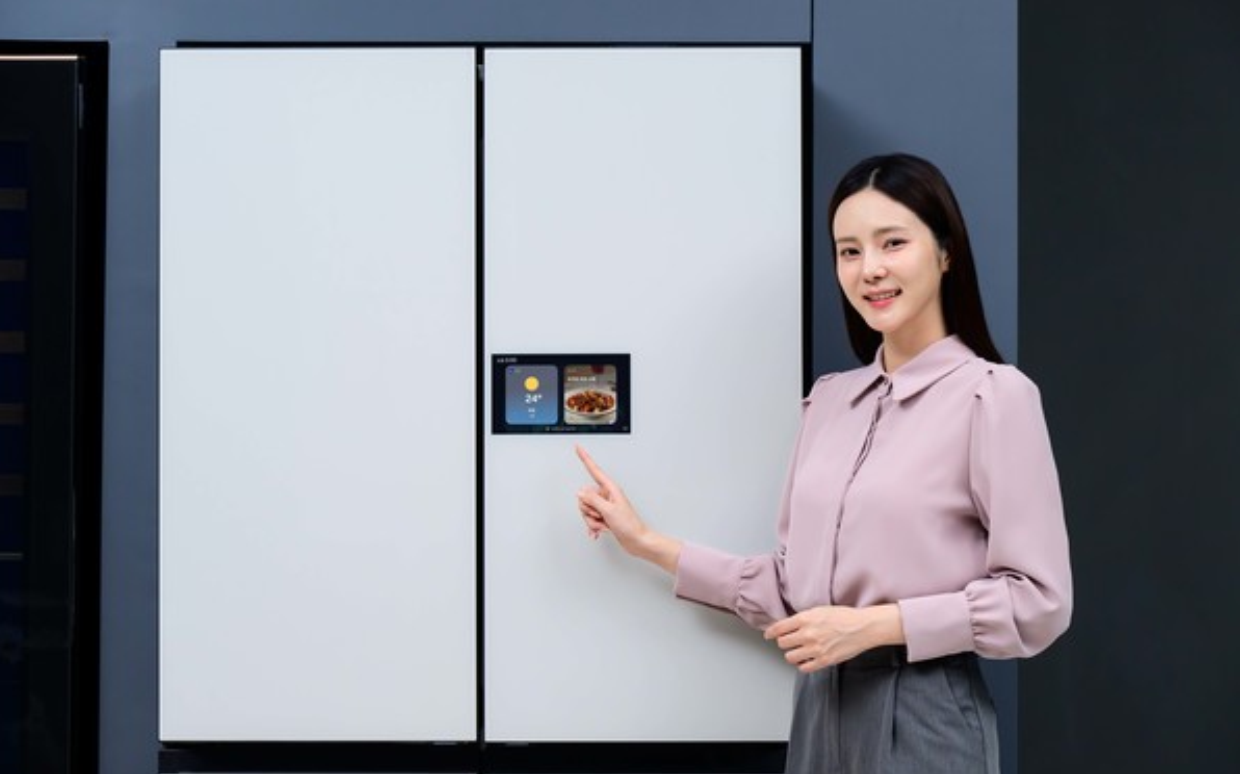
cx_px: 620
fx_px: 3986
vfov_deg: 11.1
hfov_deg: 17.7
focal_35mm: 118
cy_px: 381
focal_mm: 115
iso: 1600
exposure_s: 1/125
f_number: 9.5
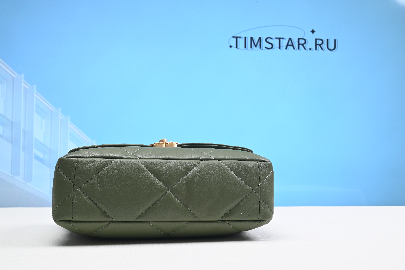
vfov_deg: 33.4
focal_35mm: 40
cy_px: 135
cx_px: 202
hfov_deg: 48.4
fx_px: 450
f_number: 16
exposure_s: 1/2
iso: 100
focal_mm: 40
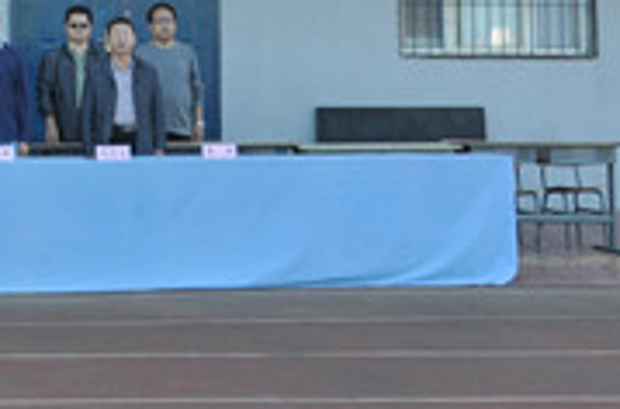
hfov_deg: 15.9
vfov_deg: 11.0
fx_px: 2077
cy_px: -118
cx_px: -229
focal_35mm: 121
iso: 200
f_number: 9
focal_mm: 24
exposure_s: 1/80
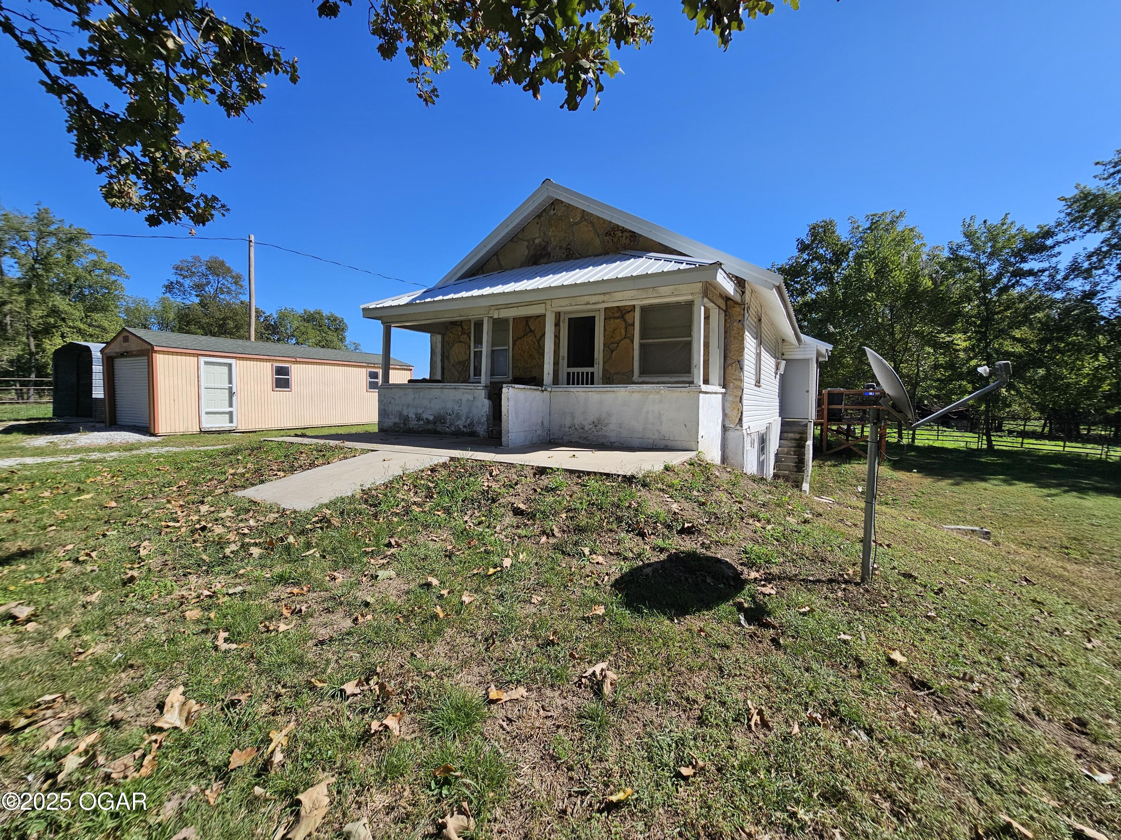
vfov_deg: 89.9
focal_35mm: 13
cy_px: 420
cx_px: 560
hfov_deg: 106.2
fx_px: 421
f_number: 2.2
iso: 50
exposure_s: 1/2359
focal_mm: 2.2
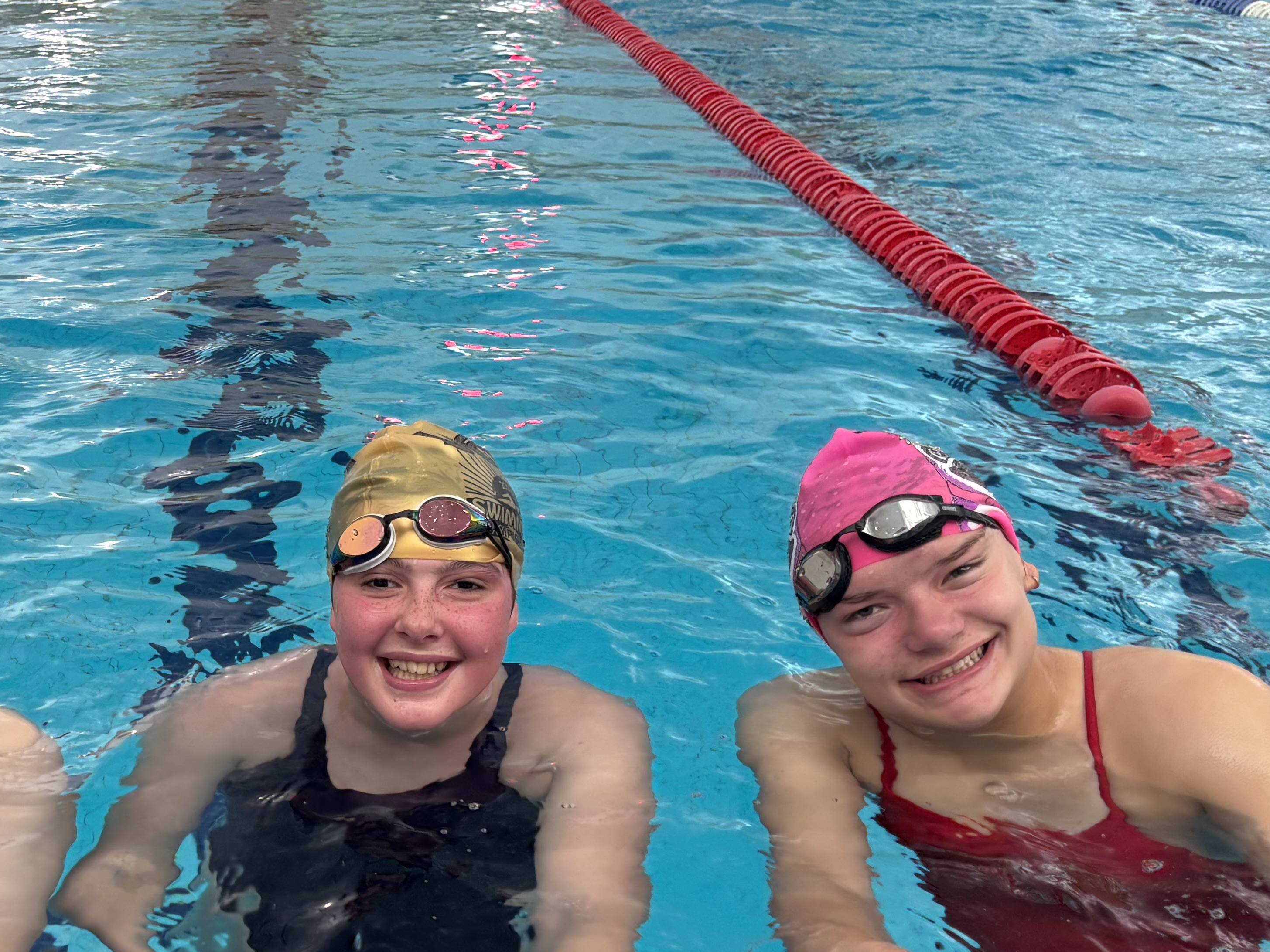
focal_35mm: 51
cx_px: 196
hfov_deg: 35.8
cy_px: 662
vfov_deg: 28.3
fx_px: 1871
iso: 100
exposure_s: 1/100
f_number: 1.6
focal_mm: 5.96
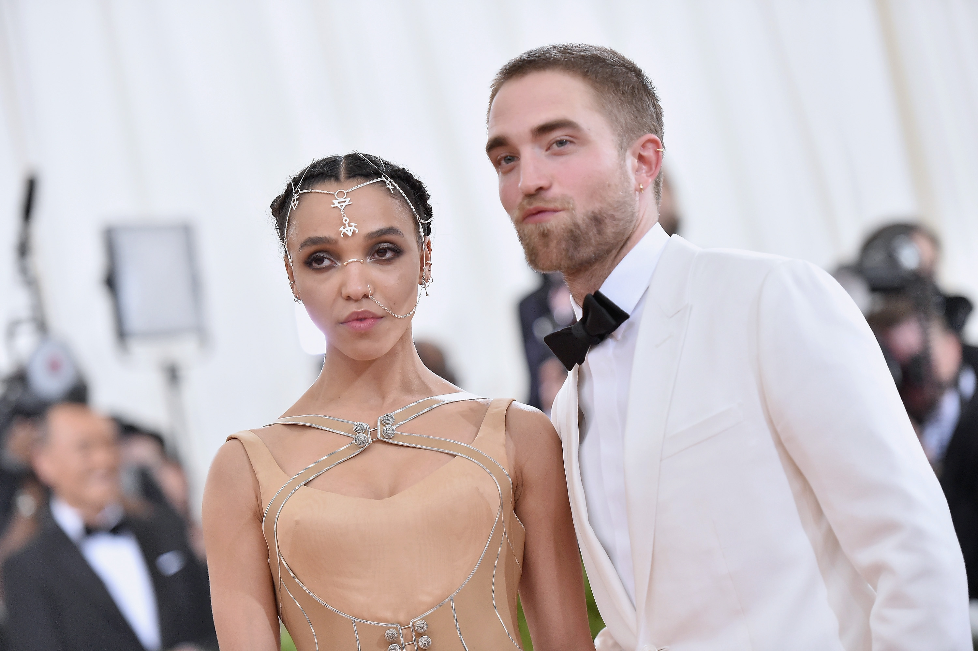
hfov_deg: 14.2
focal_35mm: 145
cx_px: 489
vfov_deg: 9.5
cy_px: 326
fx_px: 3937
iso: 3200
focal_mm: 145
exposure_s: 1/800
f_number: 2.8
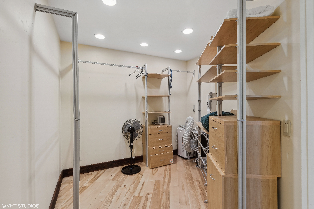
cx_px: 157
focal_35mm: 16
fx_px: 140
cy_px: 104
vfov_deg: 73.7
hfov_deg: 96.7
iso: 200
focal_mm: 11
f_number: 6.3
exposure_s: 1/8
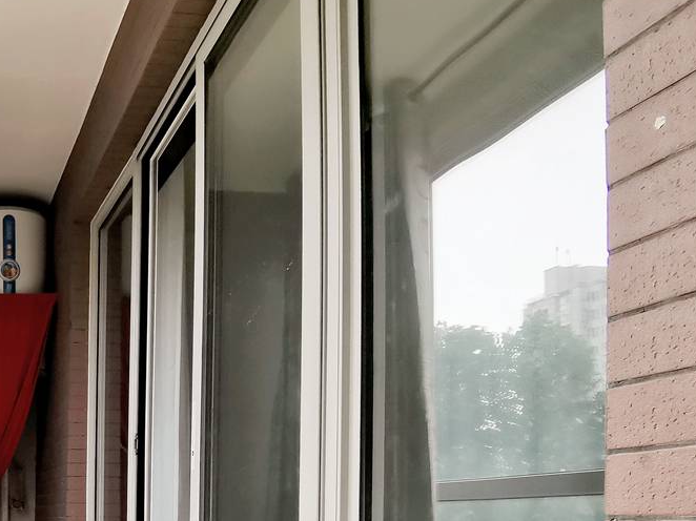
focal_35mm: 37
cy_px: 520
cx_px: -13
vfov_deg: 35.1
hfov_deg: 42.6
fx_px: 744
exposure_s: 1/179
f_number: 2.2
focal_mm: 2.26
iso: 50
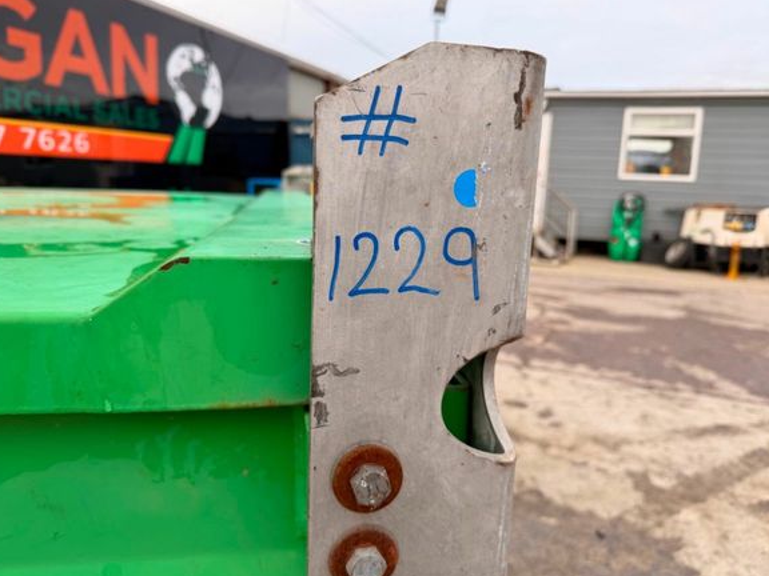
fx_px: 555
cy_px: 287
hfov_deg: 69.4
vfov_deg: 54.9
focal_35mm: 25
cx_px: 382
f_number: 1.78
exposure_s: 1/632
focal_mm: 6.76
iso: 80
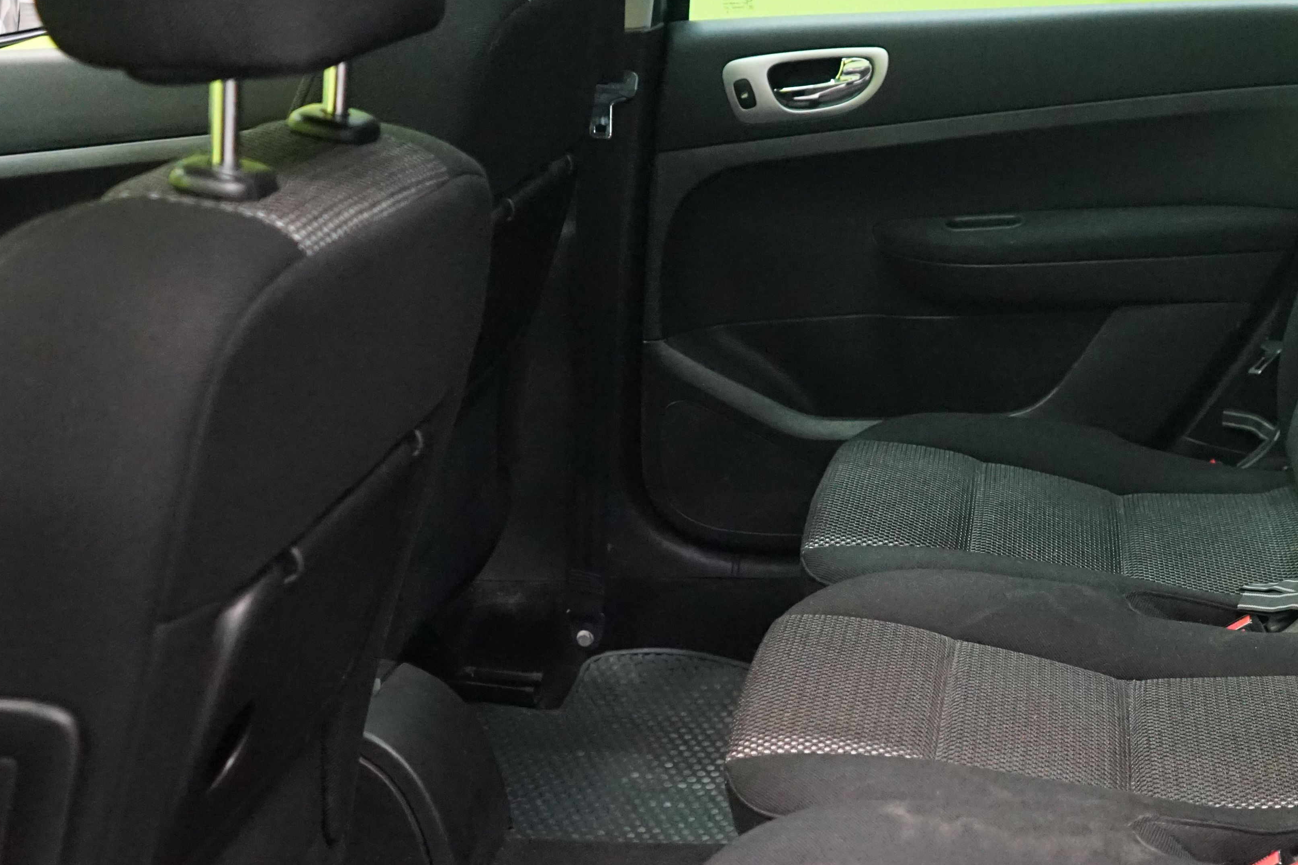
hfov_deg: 36.9
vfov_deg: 25.8
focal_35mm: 52
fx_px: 1875
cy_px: 592
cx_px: 1038
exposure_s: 1/40
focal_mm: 28
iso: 6400
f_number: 3.5
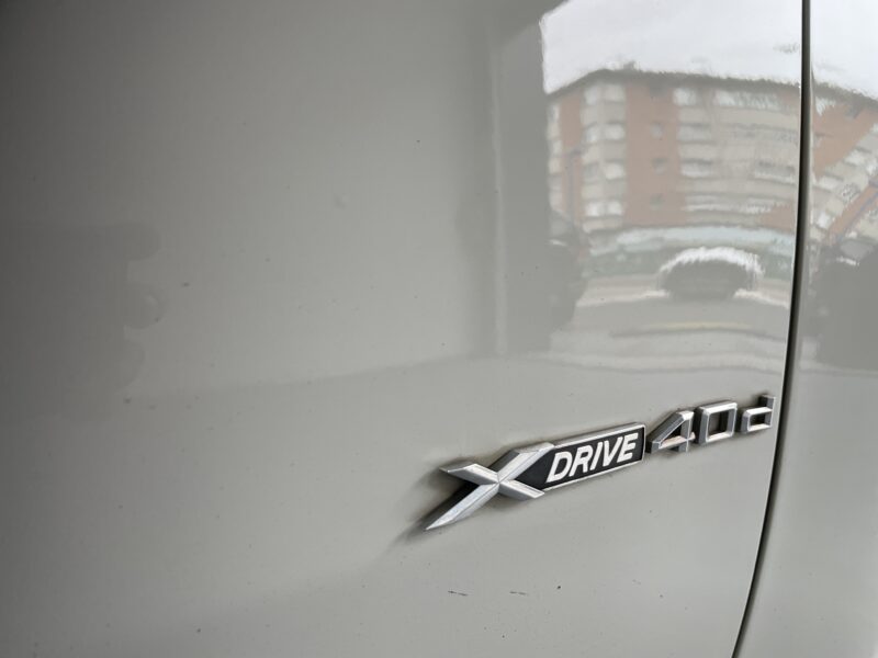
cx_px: 439
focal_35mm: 26
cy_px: 329
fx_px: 659
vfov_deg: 53.1
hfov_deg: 67.3
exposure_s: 1/100
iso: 64
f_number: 1.6
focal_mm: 4.2
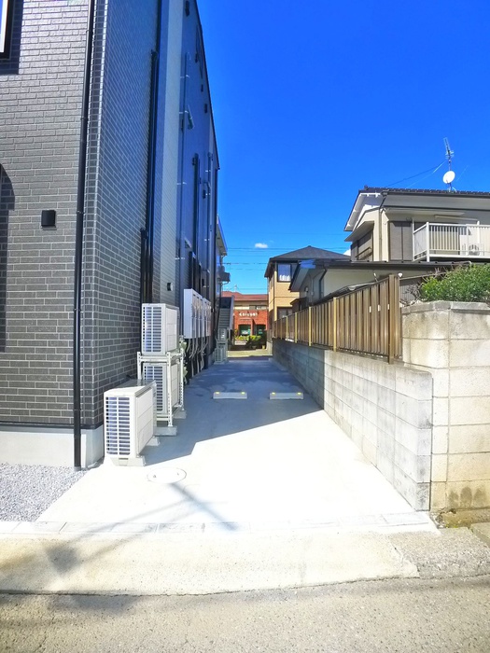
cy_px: 326
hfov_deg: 56.8
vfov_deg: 71.6
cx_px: 245
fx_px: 453
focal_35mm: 24
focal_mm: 5.1
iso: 400
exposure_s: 1/800
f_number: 4
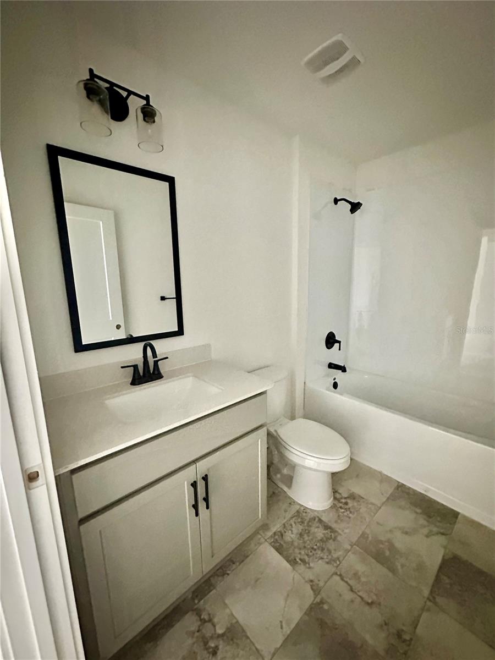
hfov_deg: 85.7
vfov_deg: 102.1
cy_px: 330
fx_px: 267
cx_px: 248
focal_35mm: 14
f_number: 2.2
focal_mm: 2.22
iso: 1250
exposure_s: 1/41
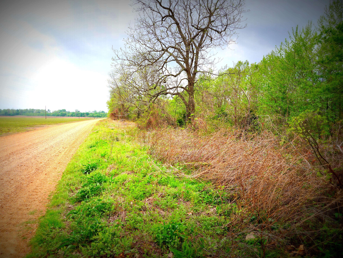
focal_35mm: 26
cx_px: 161
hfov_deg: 67.2
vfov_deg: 53.1
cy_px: 129
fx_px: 258
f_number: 11
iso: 100
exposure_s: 1/100
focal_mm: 24
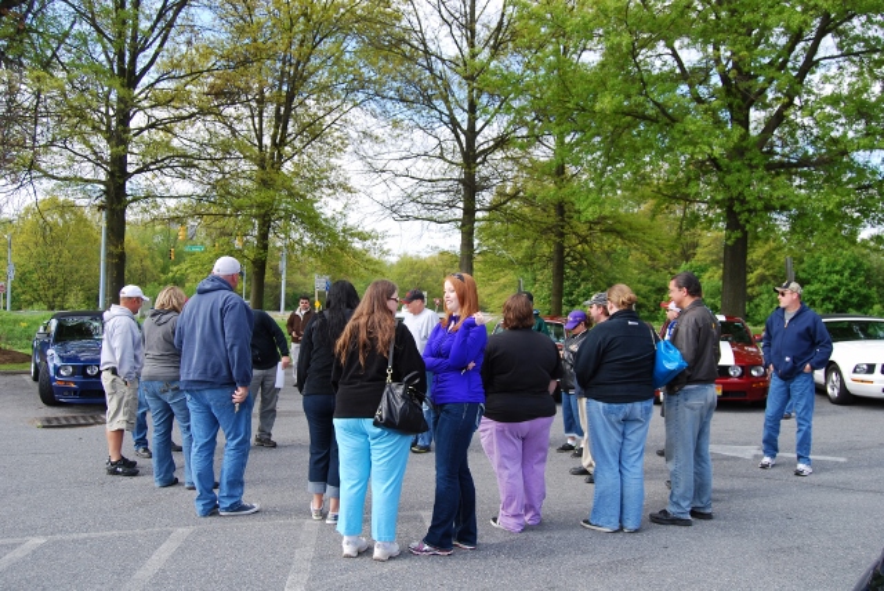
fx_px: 737
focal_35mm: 30
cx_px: 442
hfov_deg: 61.9
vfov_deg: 43.7
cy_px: 296
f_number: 5.6
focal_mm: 20
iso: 100
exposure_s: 1/125
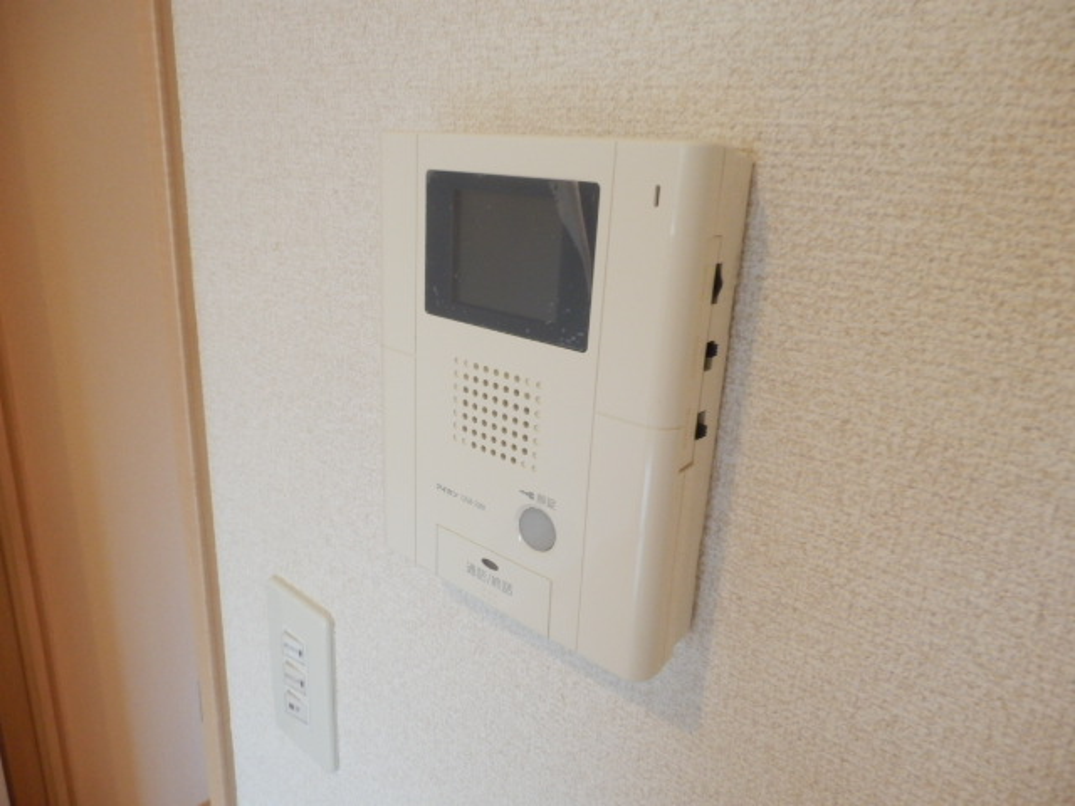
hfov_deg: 71.6
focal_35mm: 24
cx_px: 538
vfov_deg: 56.8
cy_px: 403
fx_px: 745
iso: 400
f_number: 3
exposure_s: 1/30
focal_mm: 4.2
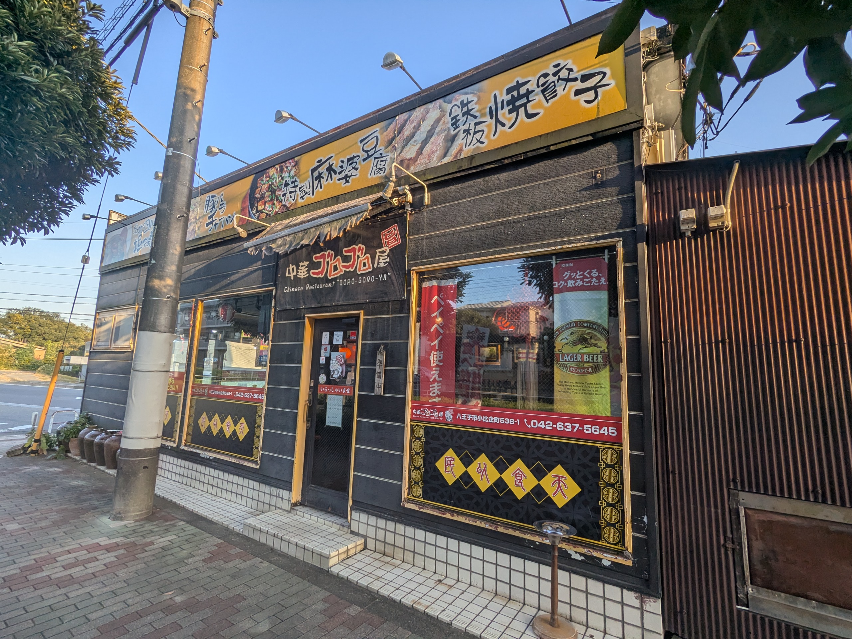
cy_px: 320
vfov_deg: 78.1
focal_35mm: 16
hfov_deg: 94.5
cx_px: 426
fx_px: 394
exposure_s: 1/338
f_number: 2.2
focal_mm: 2.35
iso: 40
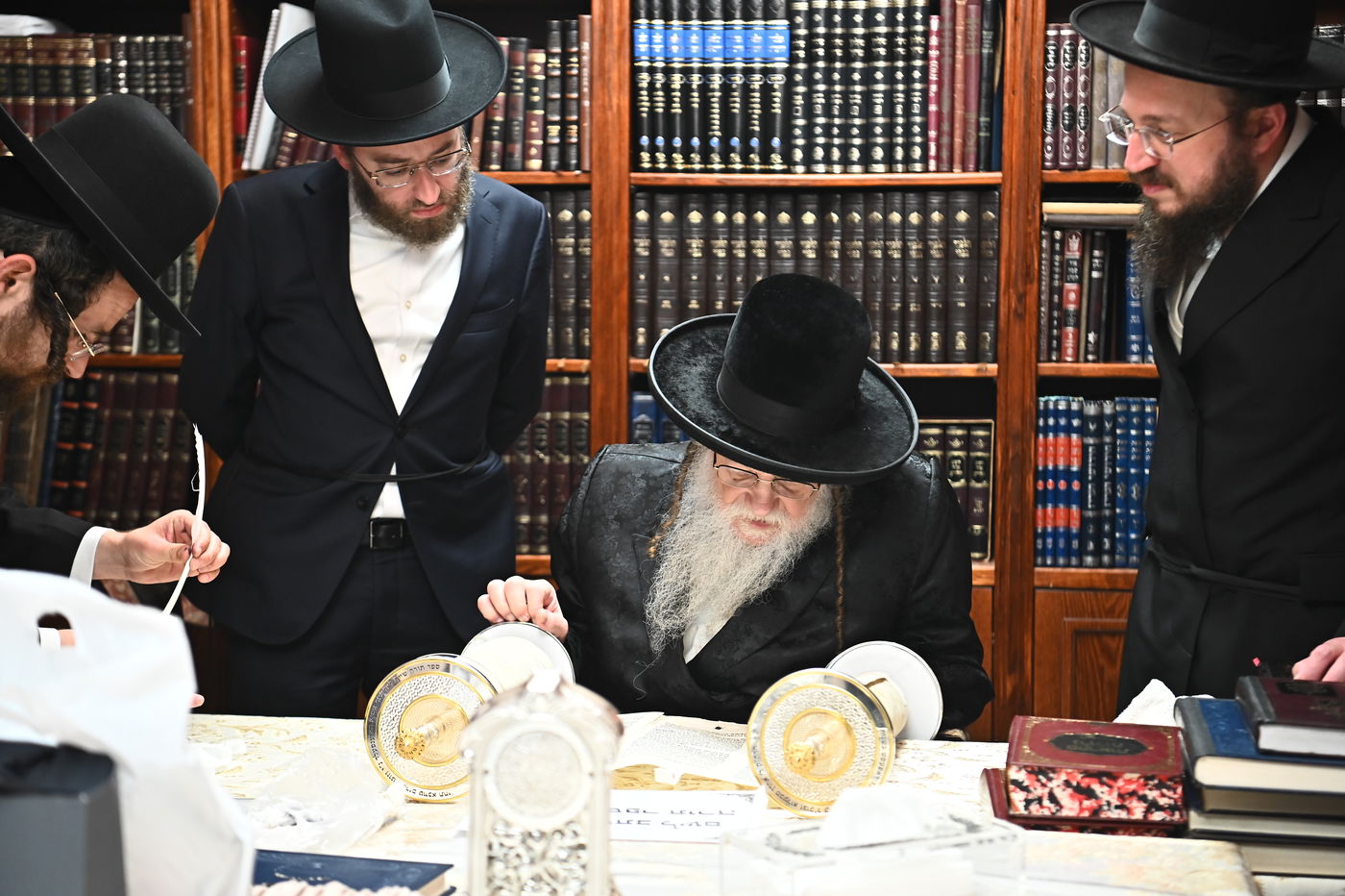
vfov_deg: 20.9
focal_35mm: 65
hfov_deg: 31.0
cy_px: 448
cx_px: 672
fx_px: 2427
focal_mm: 65
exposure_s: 1/160
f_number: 3.5
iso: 2000
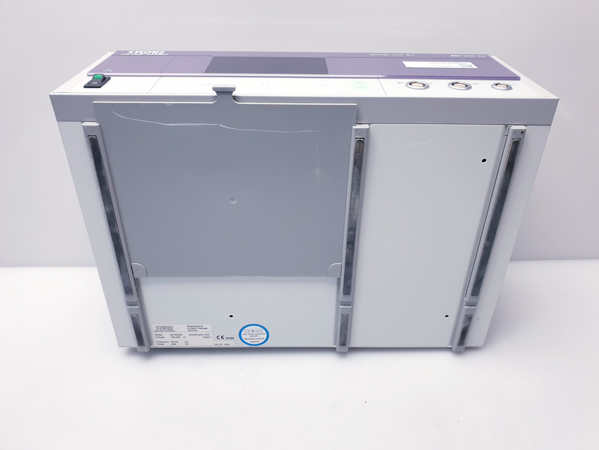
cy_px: 225
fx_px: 450
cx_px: 300
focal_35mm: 26
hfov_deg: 67.3
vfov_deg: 53.1
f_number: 2.4
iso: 80
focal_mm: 4.3
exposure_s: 1/100
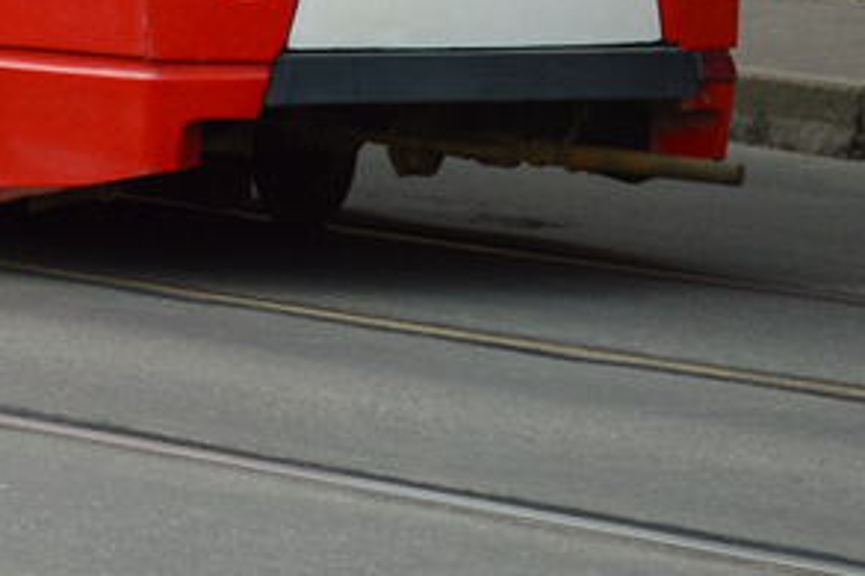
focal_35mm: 292
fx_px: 7012
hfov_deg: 7.0
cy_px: -736
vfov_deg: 4.6
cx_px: -269
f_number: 5.6
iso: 200
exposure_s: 1/320
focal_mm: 38
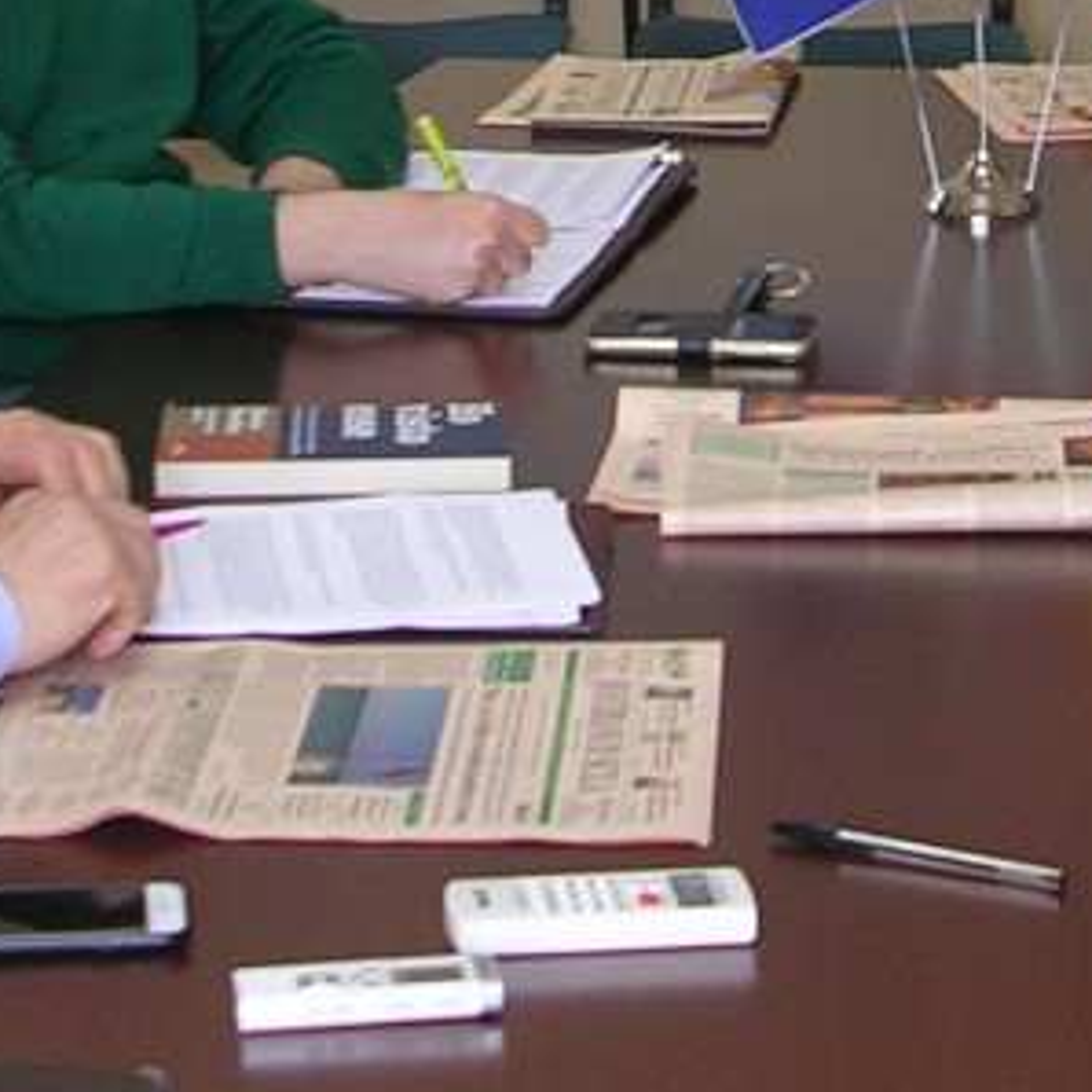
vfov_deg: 12.5
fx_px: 4854
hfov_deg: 12.8
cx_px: 876
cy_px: -247
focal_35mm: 136
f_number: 3
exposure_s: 1/42.1
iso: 50
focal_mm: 6.6
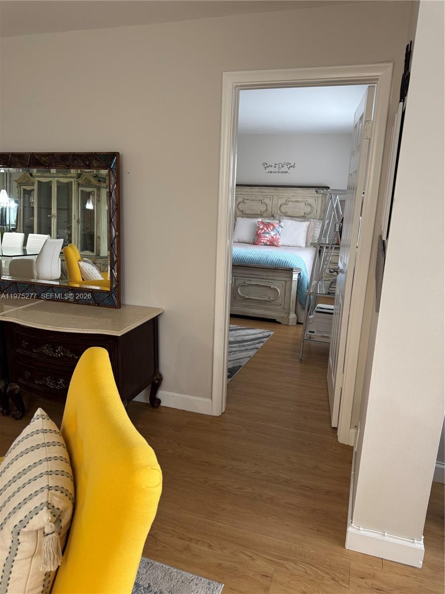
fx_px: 411
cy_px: 297
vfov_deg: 71.6
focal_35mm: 24
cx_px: 222
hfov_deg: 56.8
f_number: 1.78
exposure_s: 1/60
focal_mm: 6.76
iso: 200
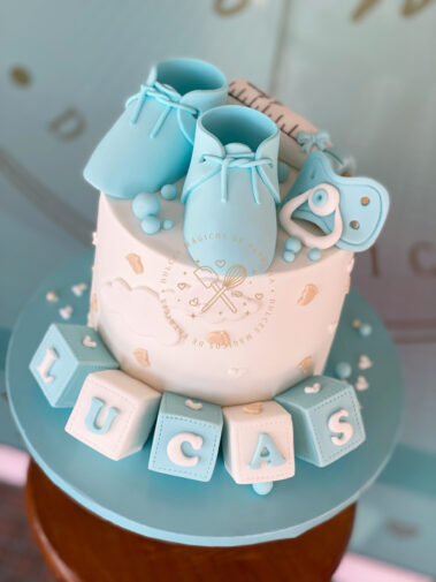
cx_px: 218
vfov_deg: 36.8
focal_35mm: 52
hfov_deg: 28.0
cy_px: 291
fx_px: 873
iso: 20
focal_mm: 6
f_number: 2
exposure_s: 1/296
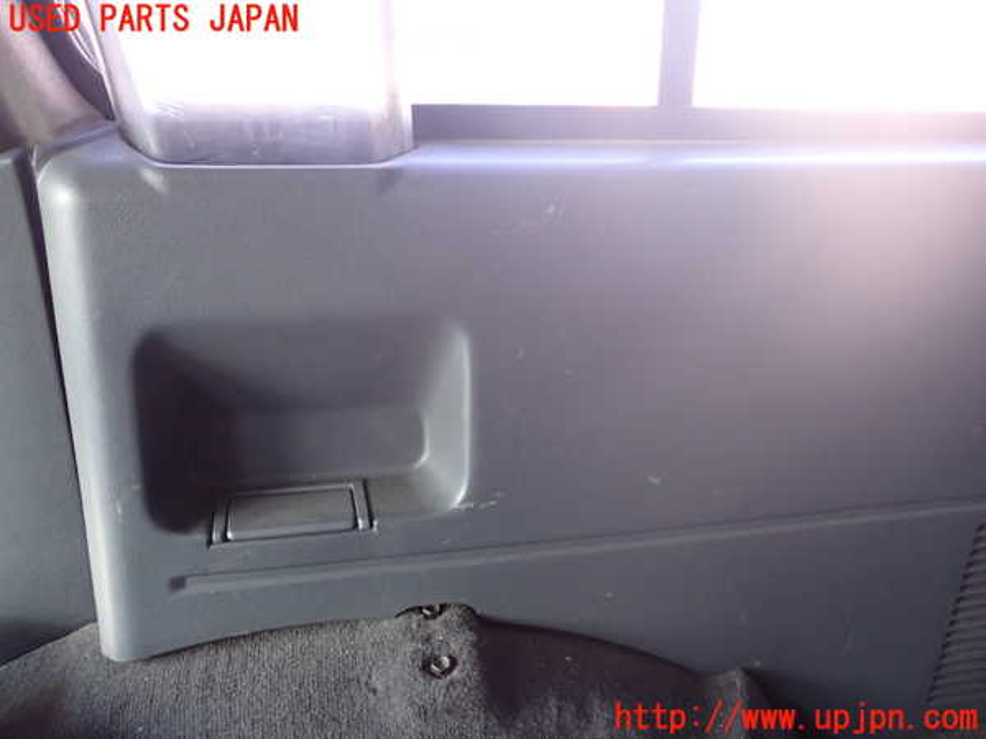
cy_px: 370
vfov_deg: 46.8
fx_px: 855
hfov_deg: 60.0
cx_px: 493
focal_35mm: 30
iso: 500
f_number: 2.3
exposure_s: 1/30
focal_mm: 5.4
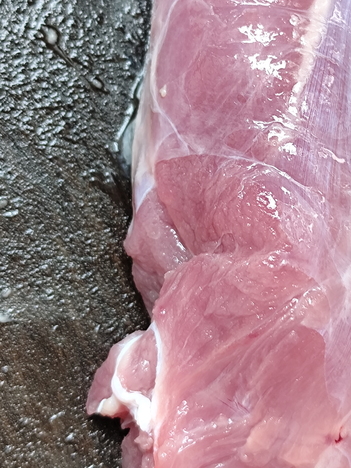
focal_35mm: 89
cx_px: 324
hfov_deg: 16.4
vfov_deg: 21.9
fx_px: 1203
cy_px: 160
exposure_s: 1/50
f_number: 1.65
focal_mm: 6.19
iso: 200
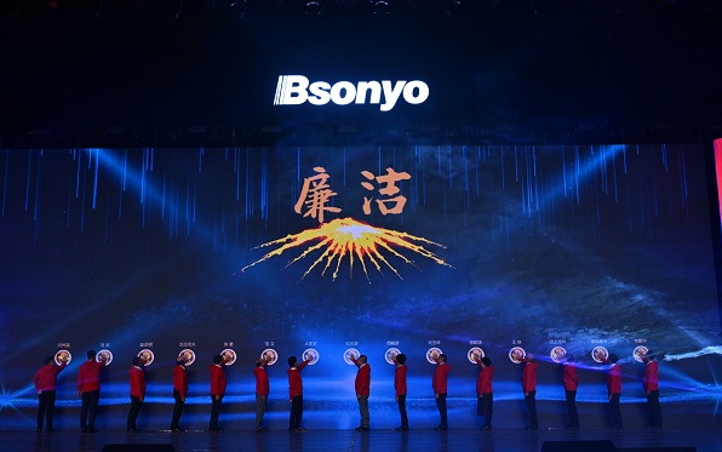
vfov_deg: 32.0
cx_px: 360
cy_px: 233
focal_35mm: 40
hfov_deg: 49.3
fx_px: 787
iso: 800
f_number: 5.6
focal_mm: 39
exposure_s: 1/100
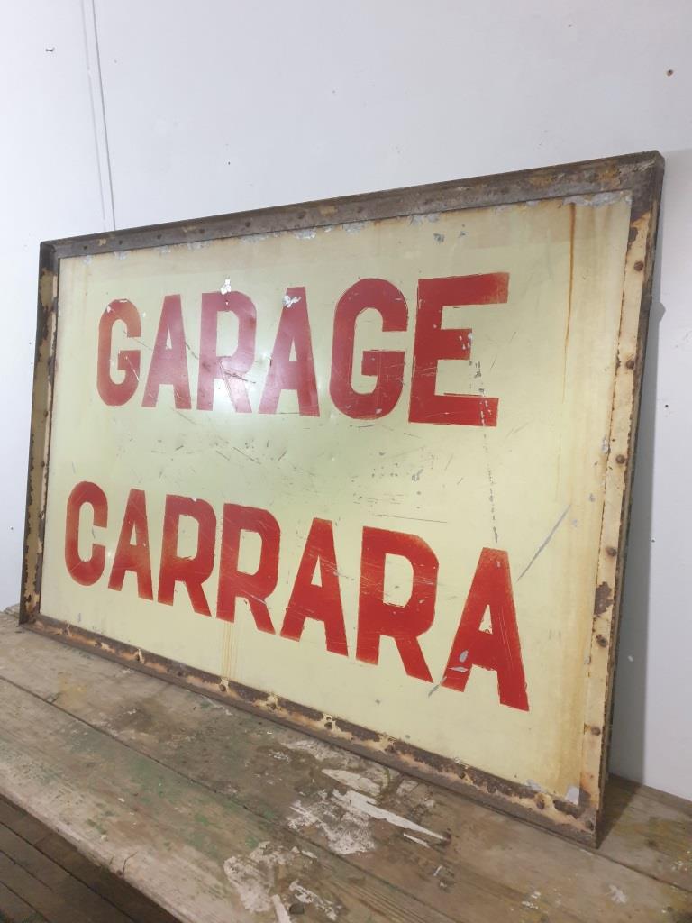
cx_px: 346
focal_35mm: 26
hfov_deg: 53.1
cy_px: 462
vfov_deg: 67.3
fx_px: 693
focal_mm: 4.3
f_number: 1.5
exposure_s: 1/50
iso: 400
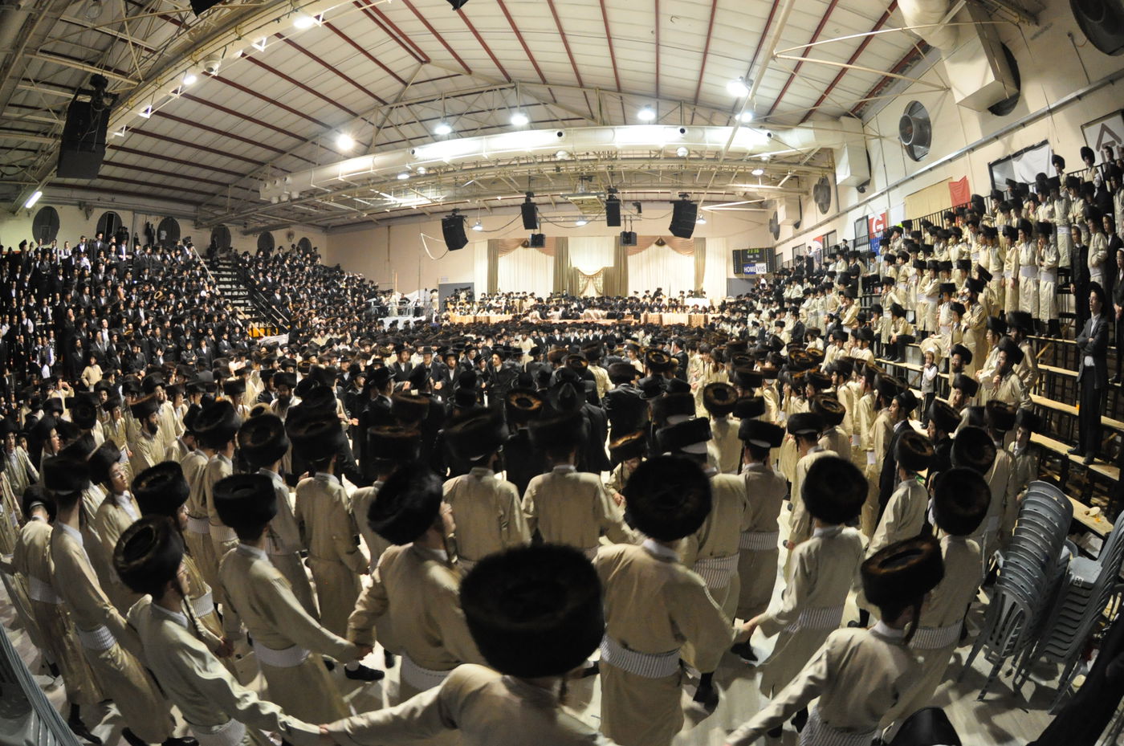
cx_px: 562
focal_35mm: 16
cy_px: 373
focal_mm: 10.5
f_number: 5.6
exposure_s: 1/60
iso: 2500
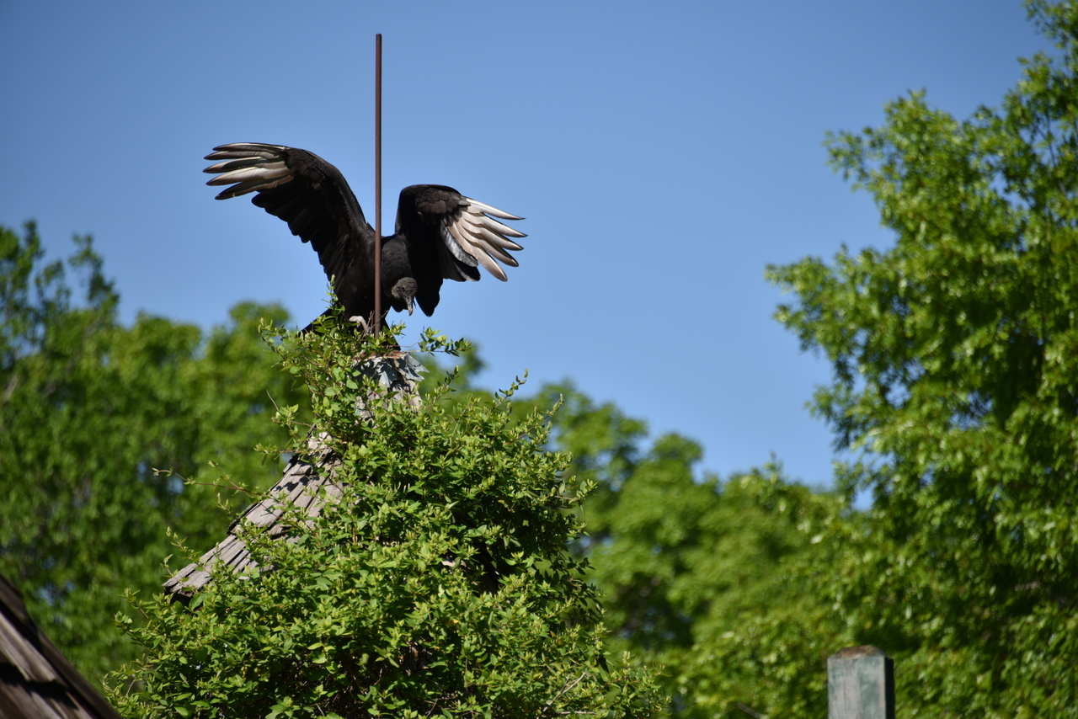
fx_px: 8985
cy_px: 360
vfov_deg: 4.6
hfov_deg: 6.9
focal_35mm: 300
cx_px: 539
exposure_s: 1/640
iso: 100
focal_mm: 300
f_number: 6.3
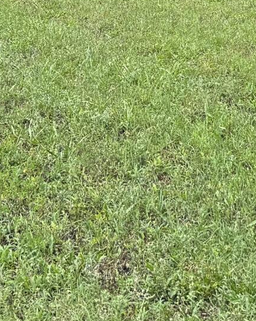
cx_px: 210
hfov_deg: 11.8
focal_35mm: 130
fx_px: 1233
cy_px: -205
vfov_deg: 13.7
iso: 80
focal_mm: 6.76
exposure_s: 1/1637
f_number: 1.78
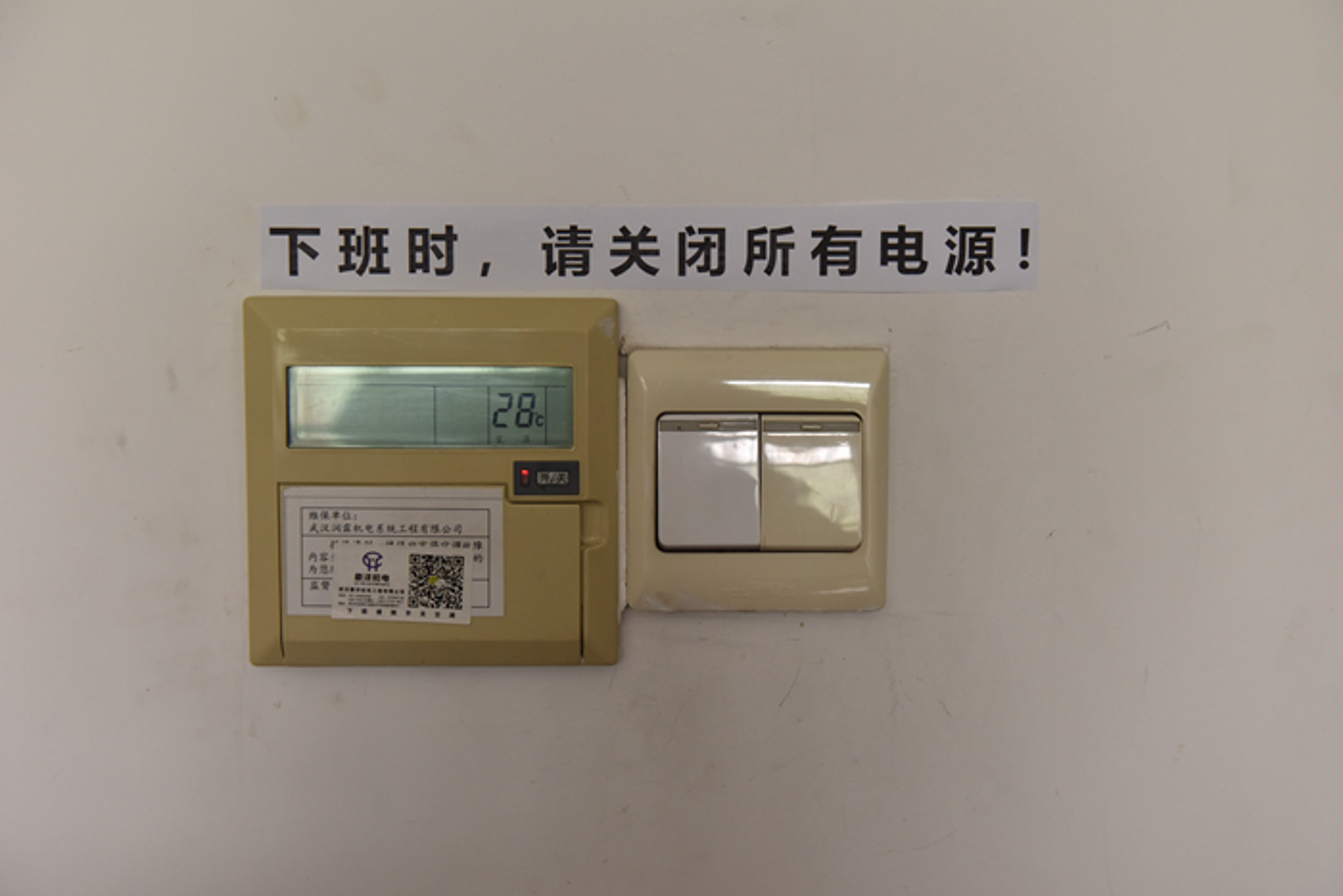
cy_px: 448
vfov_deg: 29.9
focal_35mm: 45
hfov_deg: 43.6
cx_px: 672
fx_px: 1679
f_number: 4.5
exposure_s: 1/100
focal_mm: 45
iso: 800
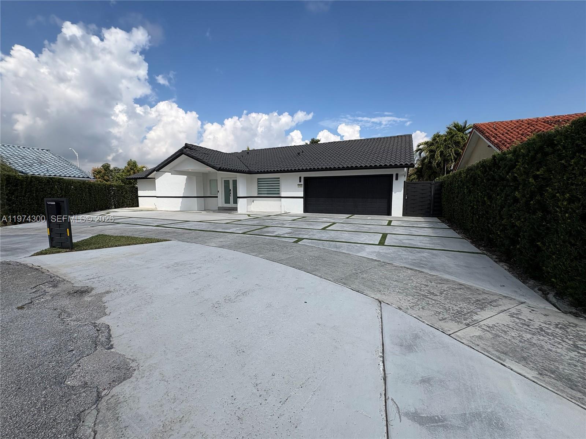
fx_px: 237
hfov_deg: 102.1
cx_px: 293
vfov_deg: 85.7
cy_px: 220
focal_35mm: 14
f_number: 2.2
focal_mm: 2.22
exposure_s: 1/2674
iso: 50
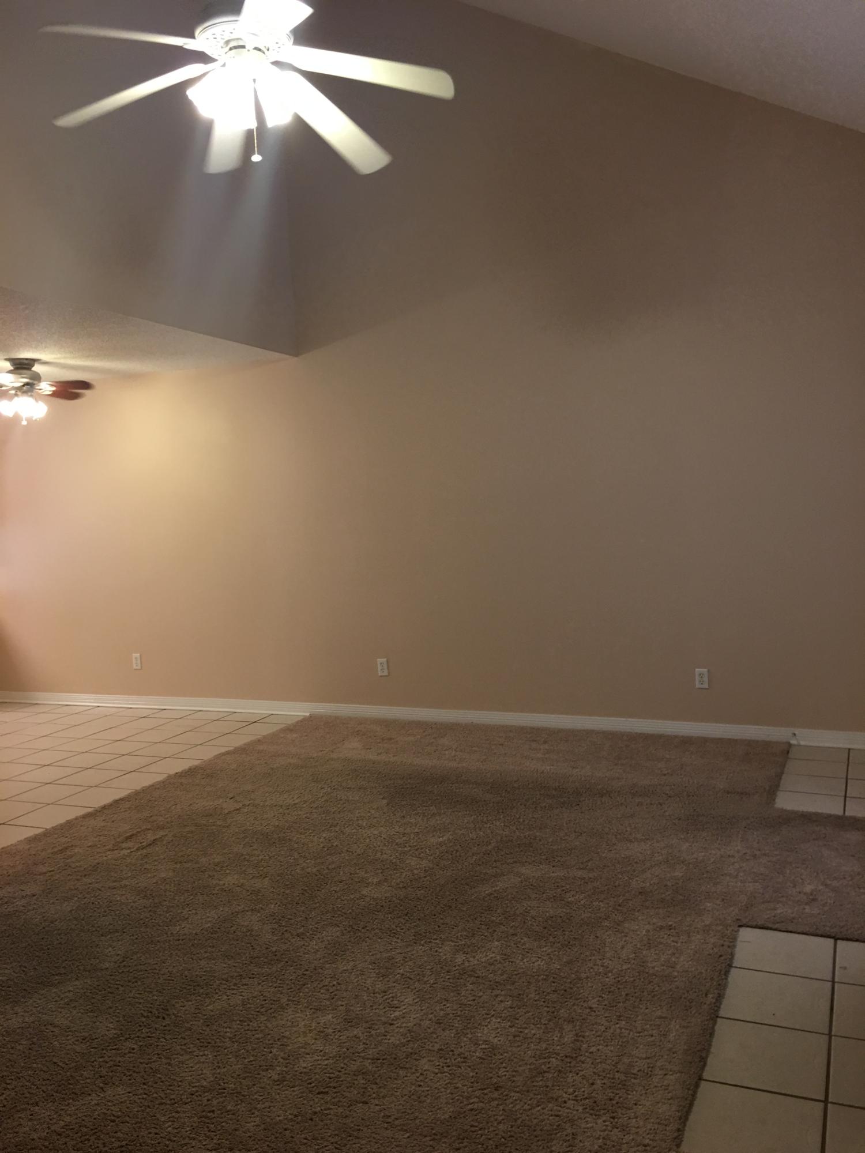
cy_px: 576
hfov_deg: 48.2
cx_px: 432
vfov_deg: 61.7
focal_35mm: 29
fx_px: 966
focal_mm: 4.15
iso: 50
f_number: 2.2
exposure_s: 1/15
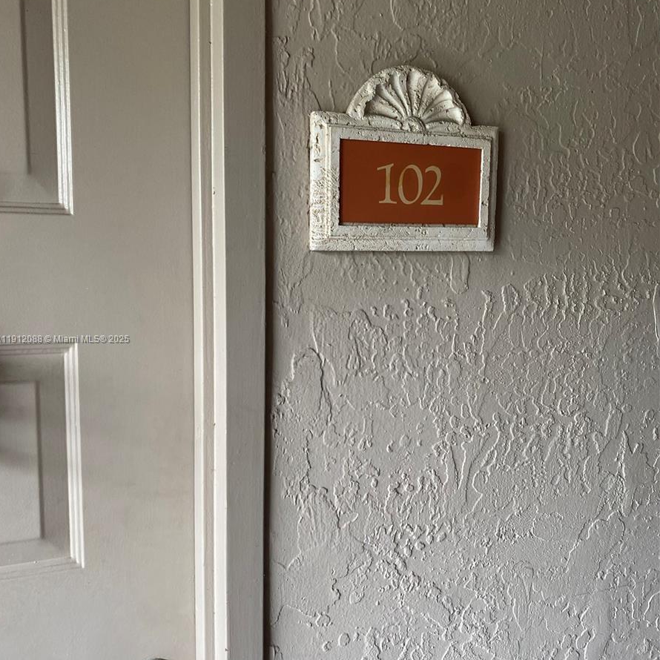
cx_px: 327
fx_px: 669
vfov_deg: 52.5
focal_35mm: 31
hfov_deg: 52.5
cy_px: 340
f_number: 1.8
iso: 100
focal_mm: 4.25
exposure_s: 1/121
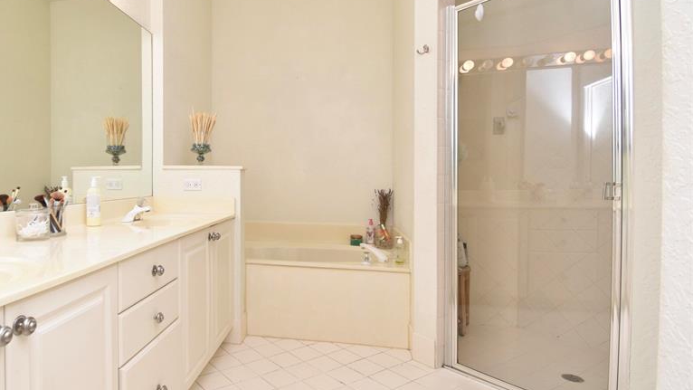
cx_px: 231
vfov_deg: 53.5
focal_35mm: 21
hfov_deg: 81.0
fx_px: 386
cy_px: 179
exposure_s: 1/60
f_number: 5.6
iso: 400
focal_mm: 10
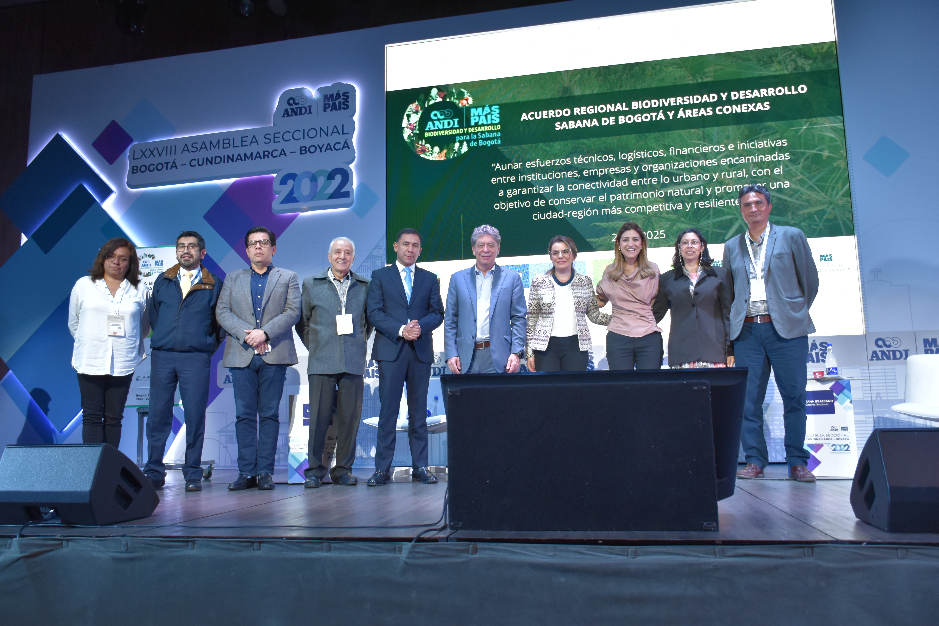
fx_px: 704
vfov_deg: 47.9
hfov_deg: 67.4
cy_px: 313
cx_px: 470
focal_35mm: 27
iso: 800
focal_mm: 18
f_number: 4
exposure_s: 1/60
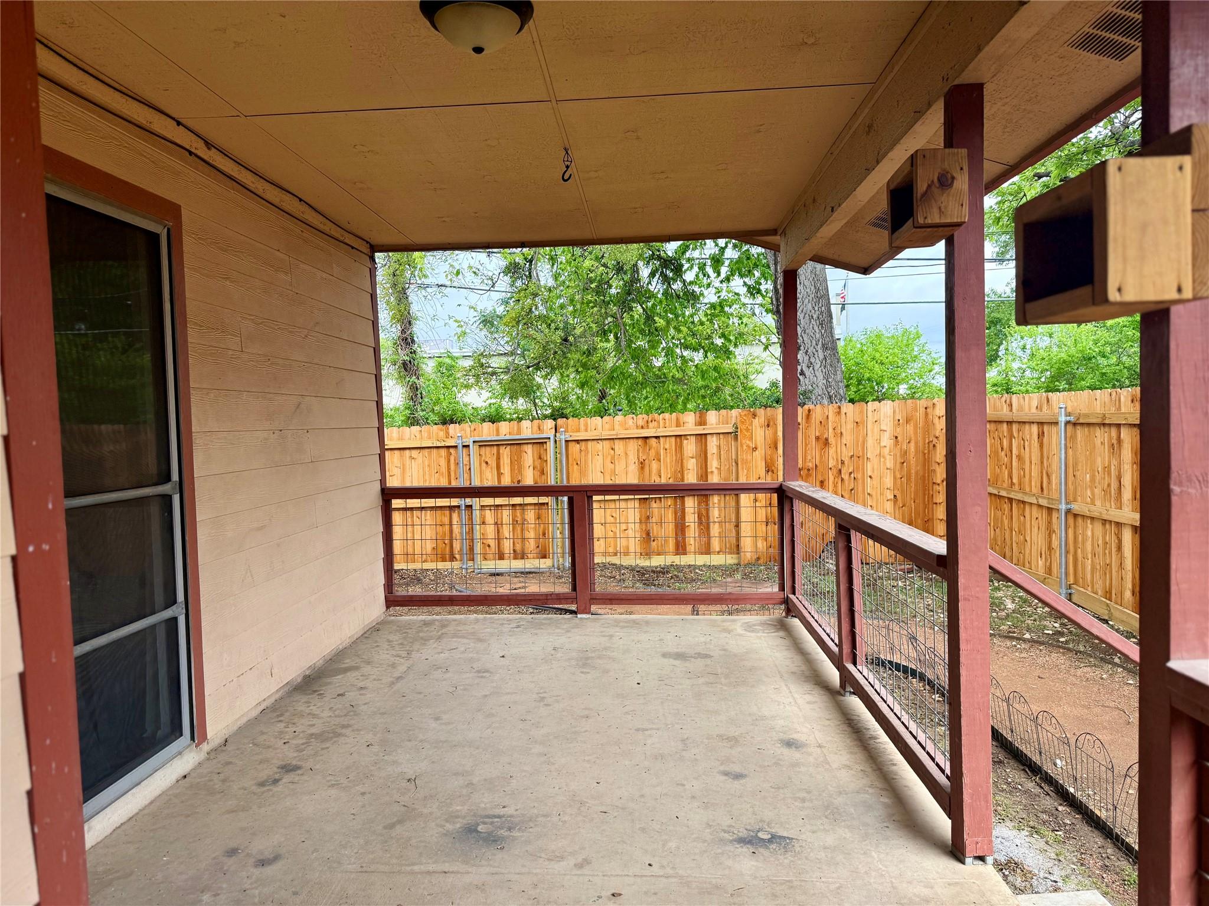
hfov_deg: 71.6
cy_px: 453
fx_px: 838
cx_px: 604
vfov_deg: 56.8
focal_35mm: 24
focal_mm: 6.76
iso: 100
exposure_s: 1/1192
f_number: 1.78
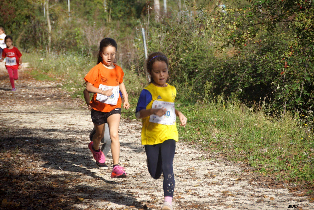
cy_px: 105
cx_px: 157
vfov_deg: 7.6
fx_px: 1571
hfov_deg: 11.4
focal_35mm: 180
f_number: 5.6
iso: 100
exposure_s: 1/320
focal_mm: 120
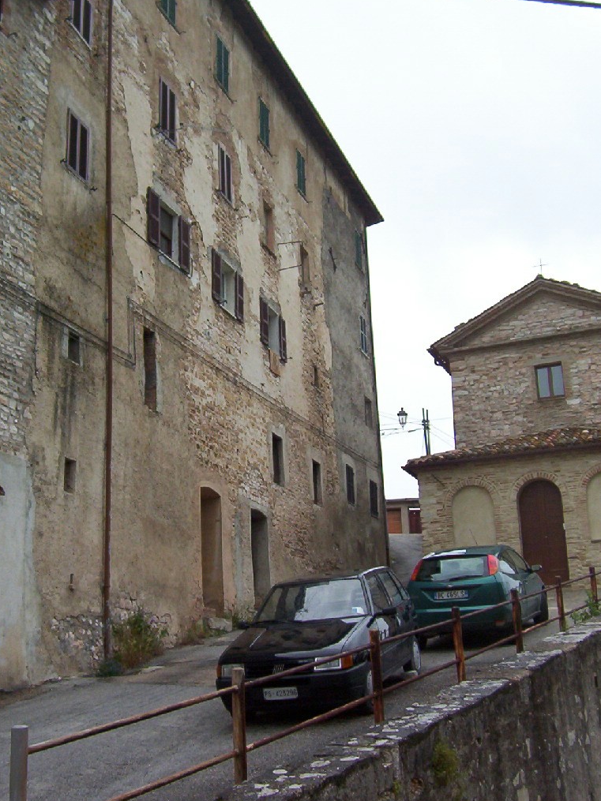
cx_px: 293
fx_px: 972
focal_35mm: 42
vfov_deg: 44.8
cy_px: 368
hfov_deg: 34.3
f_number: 2.76
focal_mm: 5.54
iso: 100
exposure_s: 1/942
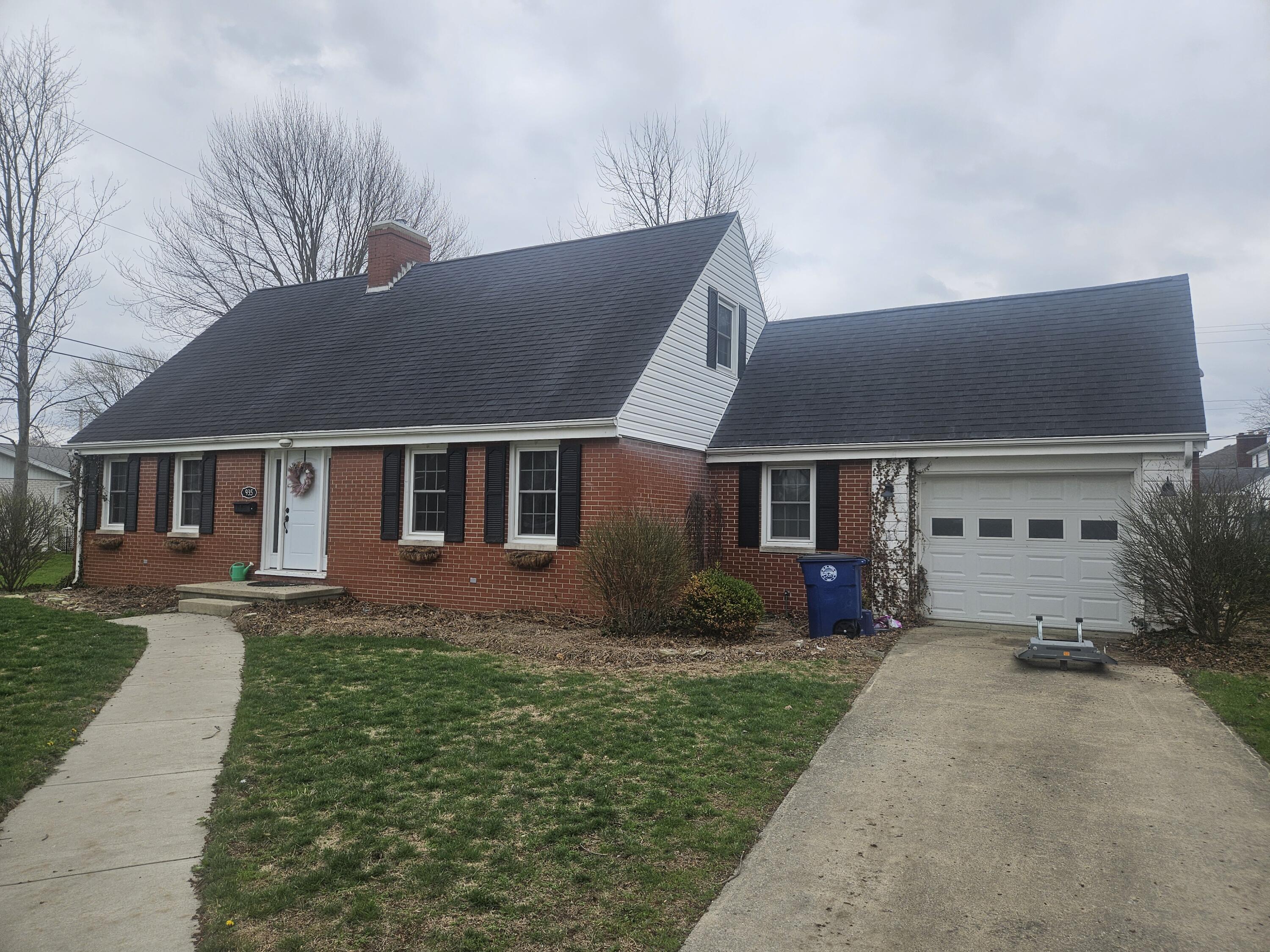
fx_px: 844
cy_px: 476
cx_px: 635
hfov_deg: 73.9
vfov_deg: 58.9
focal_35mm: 23
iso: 25
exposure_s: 1/1044
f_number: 1.8
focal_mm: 5.4
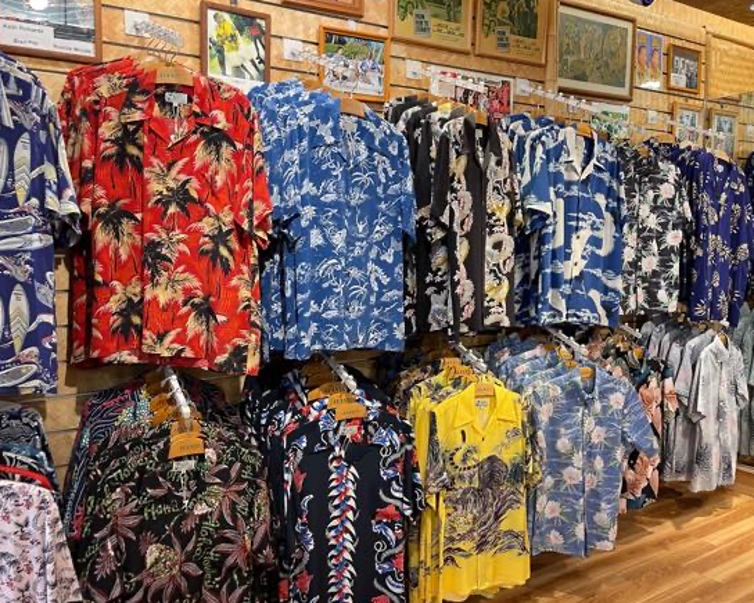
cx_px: 359
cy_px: 302
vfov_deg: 51.5
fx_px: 625
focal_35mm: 28
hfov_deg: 62.2
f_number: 1.6
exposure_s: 1/60
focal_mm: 5.1
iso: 125
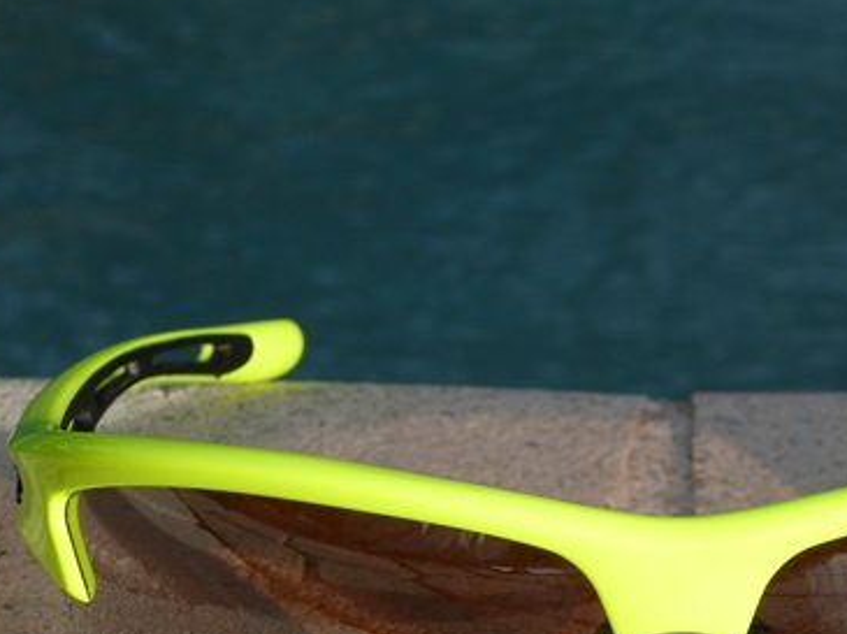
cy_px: 511
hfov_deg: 9.8
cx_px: 661
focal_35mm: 202
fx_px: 4938
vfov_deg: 7.3
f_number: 5.1
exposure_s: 1/200
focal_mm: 19
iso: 80
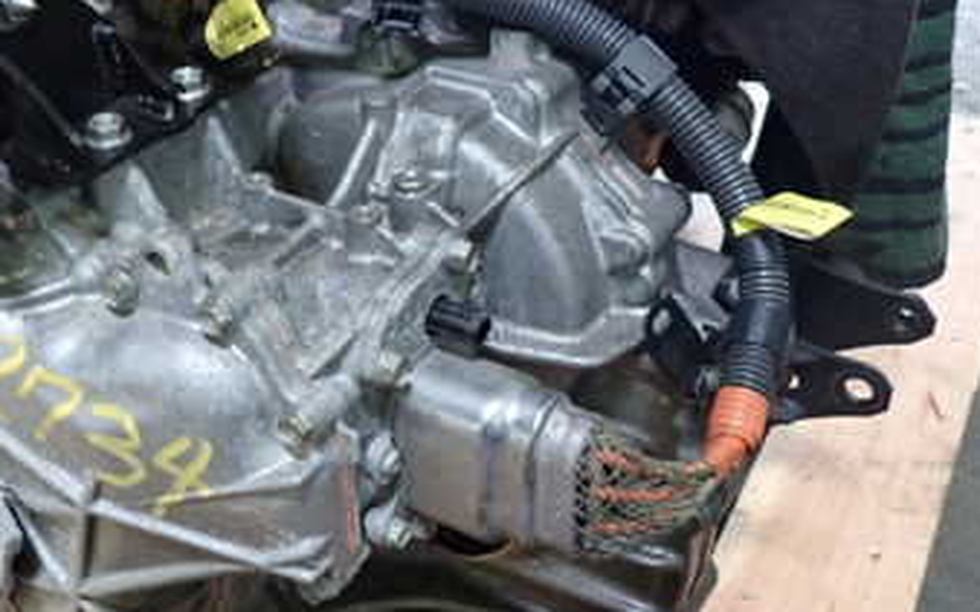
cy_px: 325
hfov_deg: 42.2
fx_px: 1255
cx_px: 336
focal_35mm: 47
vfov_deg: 27.4
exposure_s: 1/30
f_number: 2
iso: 200
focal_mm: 4.5
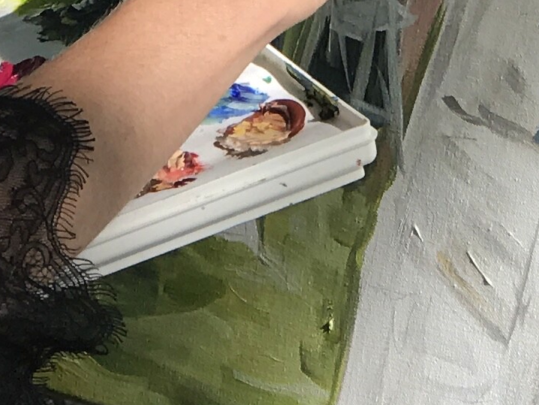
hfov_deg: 6.2
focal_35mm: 320
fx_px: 4984
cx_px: 306
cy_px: -404
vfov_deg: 4.6
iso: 20
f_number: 2.8
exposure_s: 1/138
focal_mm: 6.6
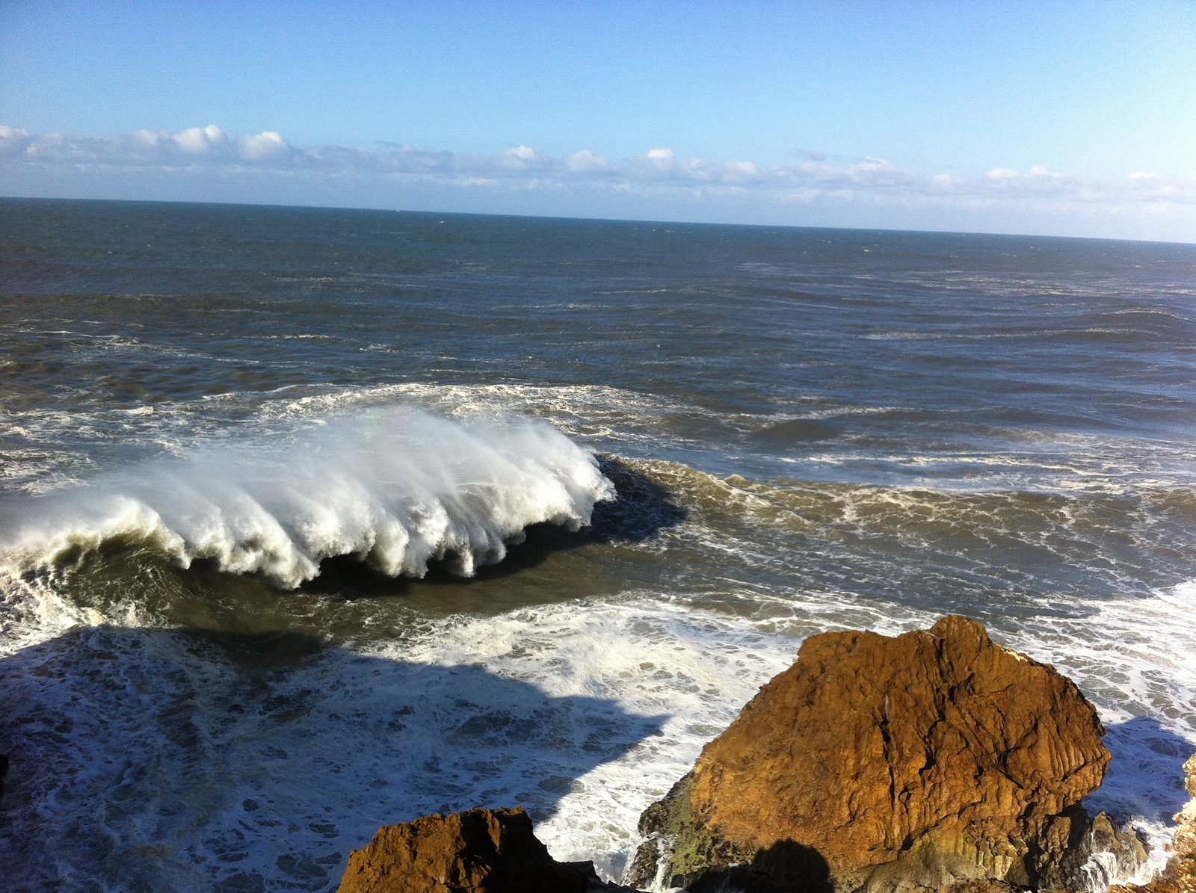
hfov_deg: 52.7
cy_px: 446
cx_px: 598
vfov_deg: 40.6
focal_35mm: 35
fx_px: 1207
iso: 80
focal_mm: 3.85
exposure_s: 1/1436
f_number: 2.8
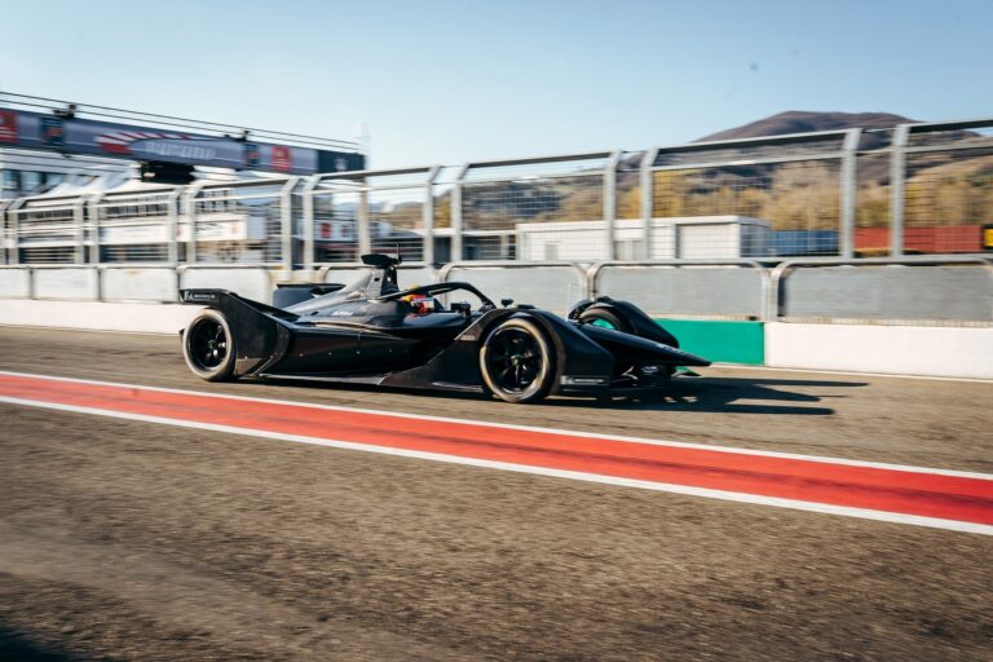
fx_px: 965
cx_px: 496
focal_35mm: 35
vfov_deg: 37.9
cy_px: 331
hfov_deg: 54.4
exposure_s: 1/100
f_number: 10
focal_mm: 35
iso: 100
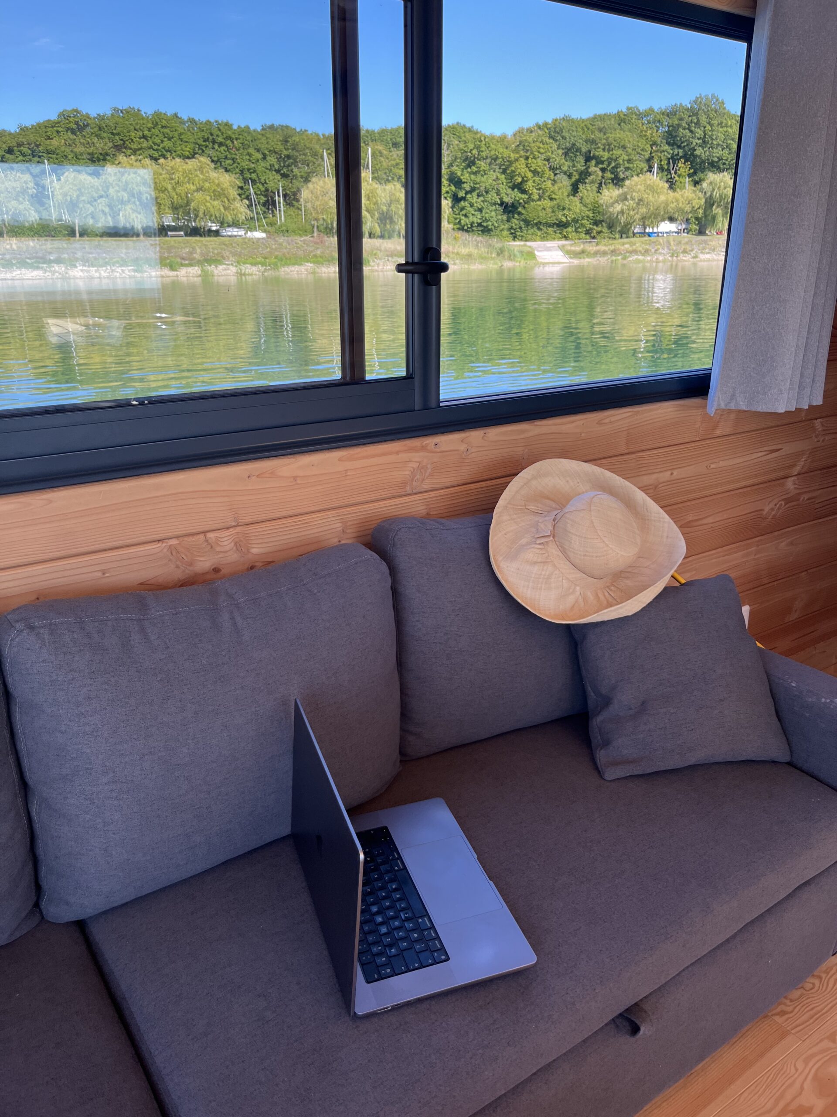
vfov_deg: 67.3
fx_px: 838
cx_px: 418
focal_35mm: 26
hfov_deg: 53.1
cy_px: 558
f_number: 1.6
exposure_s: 1/422
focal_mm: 5.1
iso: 50
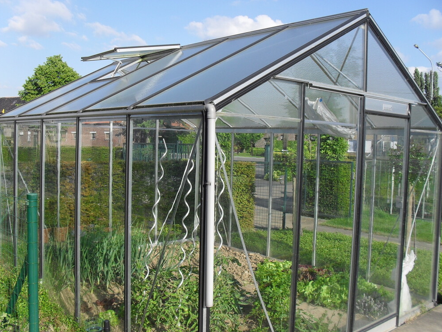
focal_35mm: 36
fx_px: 460
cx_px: 216
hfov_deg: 51.4
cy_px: 166
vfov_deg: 39.7
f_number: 8.4
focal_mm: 6.3
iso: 80
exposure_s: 1/125
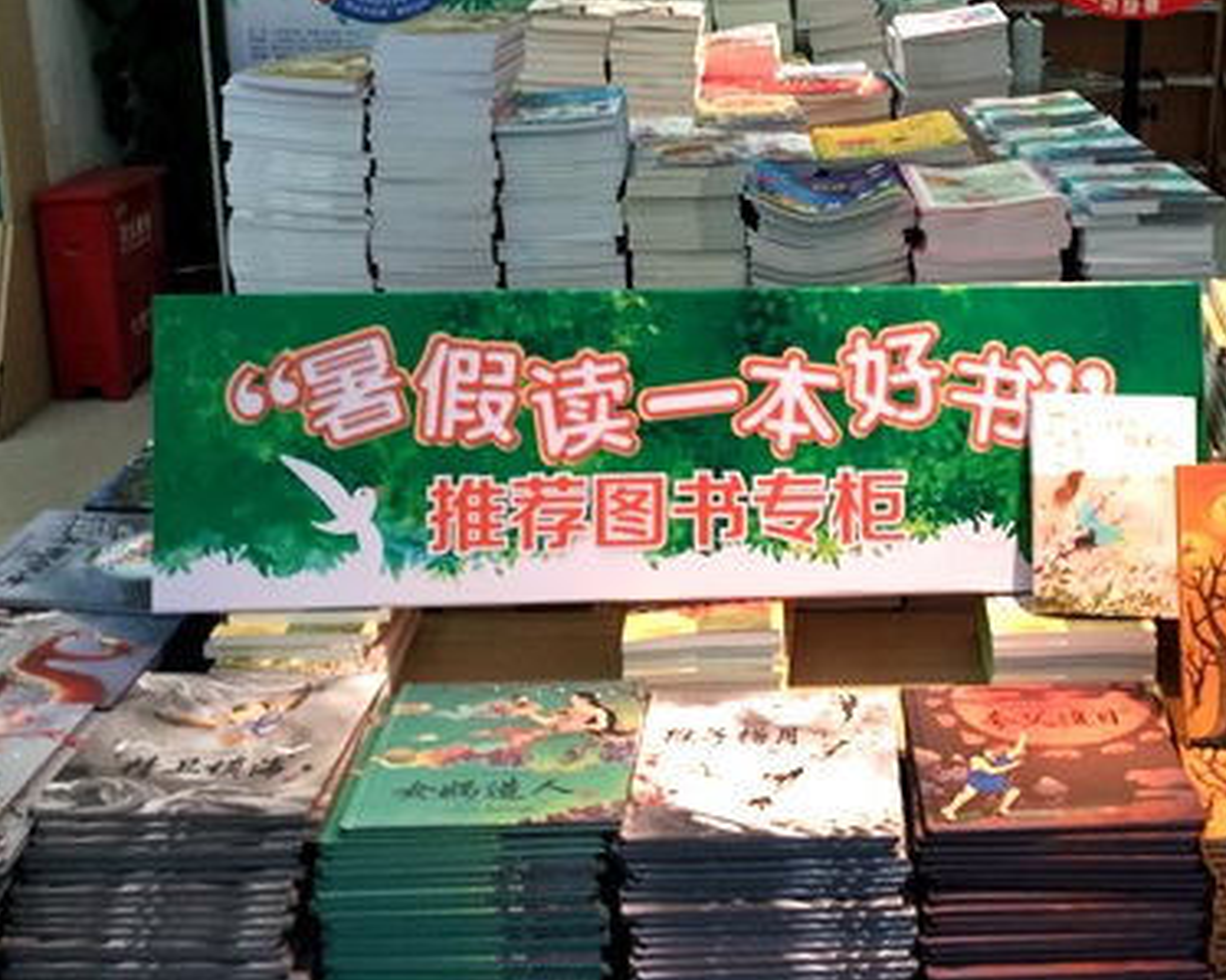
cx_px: 797
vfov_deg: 31.6
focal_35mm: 47
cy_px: 259
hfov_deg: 39.2
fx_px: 1705
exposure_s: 1/33
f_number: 2
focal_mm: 4.12
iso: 319
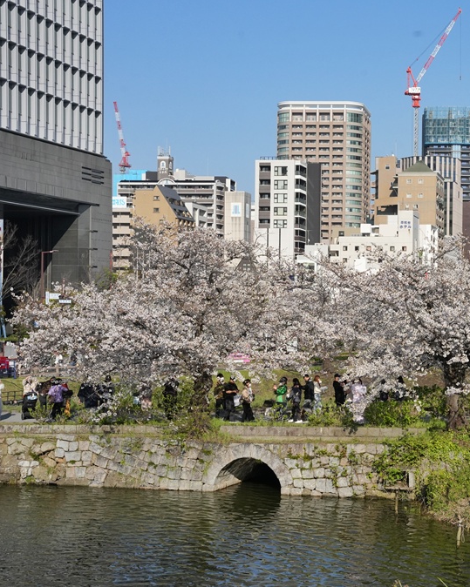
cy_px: 297
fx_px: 1180
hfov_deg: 21.9
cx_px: 441
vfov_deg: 28.0
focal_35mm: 68
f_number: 11
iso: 2000
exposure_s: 1/4000
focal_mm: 47.6
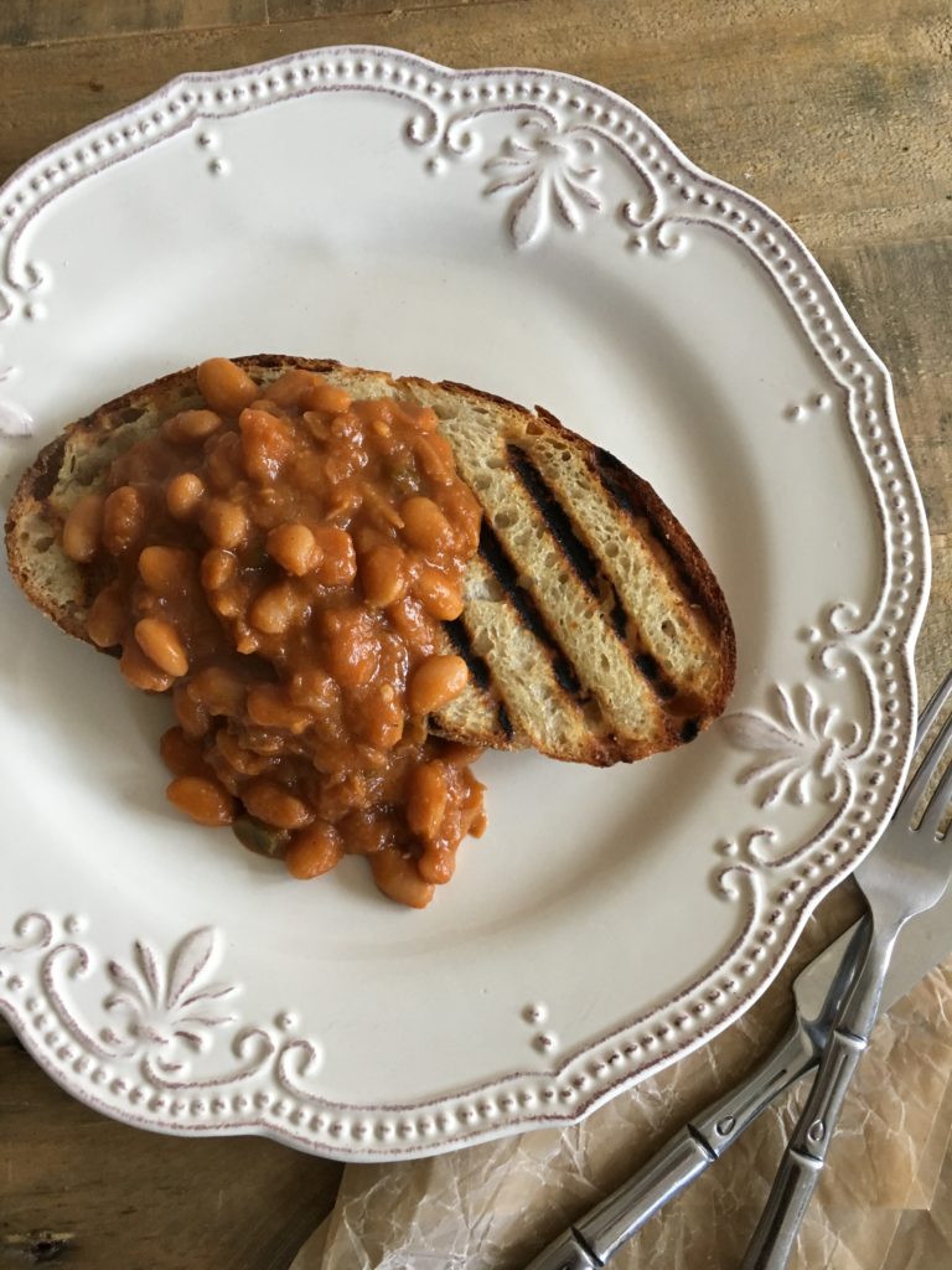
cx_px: 476
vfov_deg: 61.7
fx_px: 1063
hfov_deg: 48.2
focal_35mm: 29
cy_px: 635
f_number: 2.2
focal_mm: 4.15
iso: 125
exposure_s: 1/30
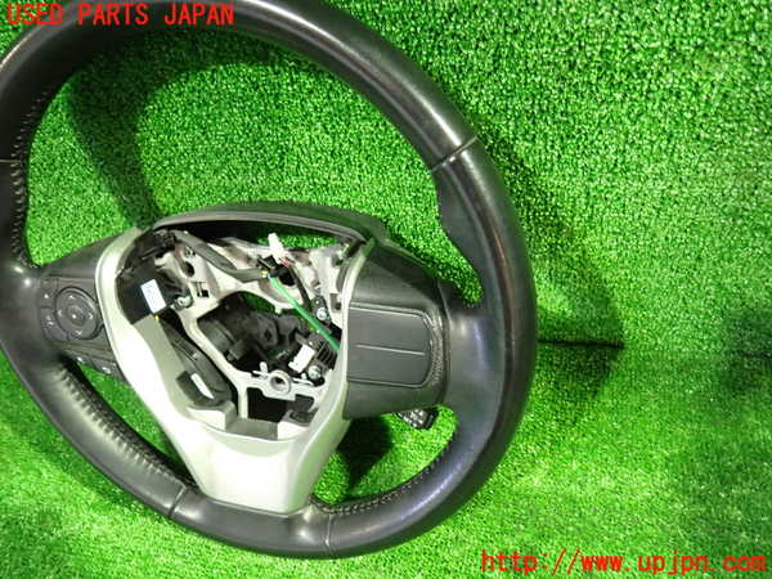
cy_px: 290
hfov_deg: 69.4
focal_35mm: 25
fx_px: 558
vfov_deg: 54.9
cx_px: 386
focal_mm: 4.5
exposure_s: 1/15
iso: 800
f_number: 2
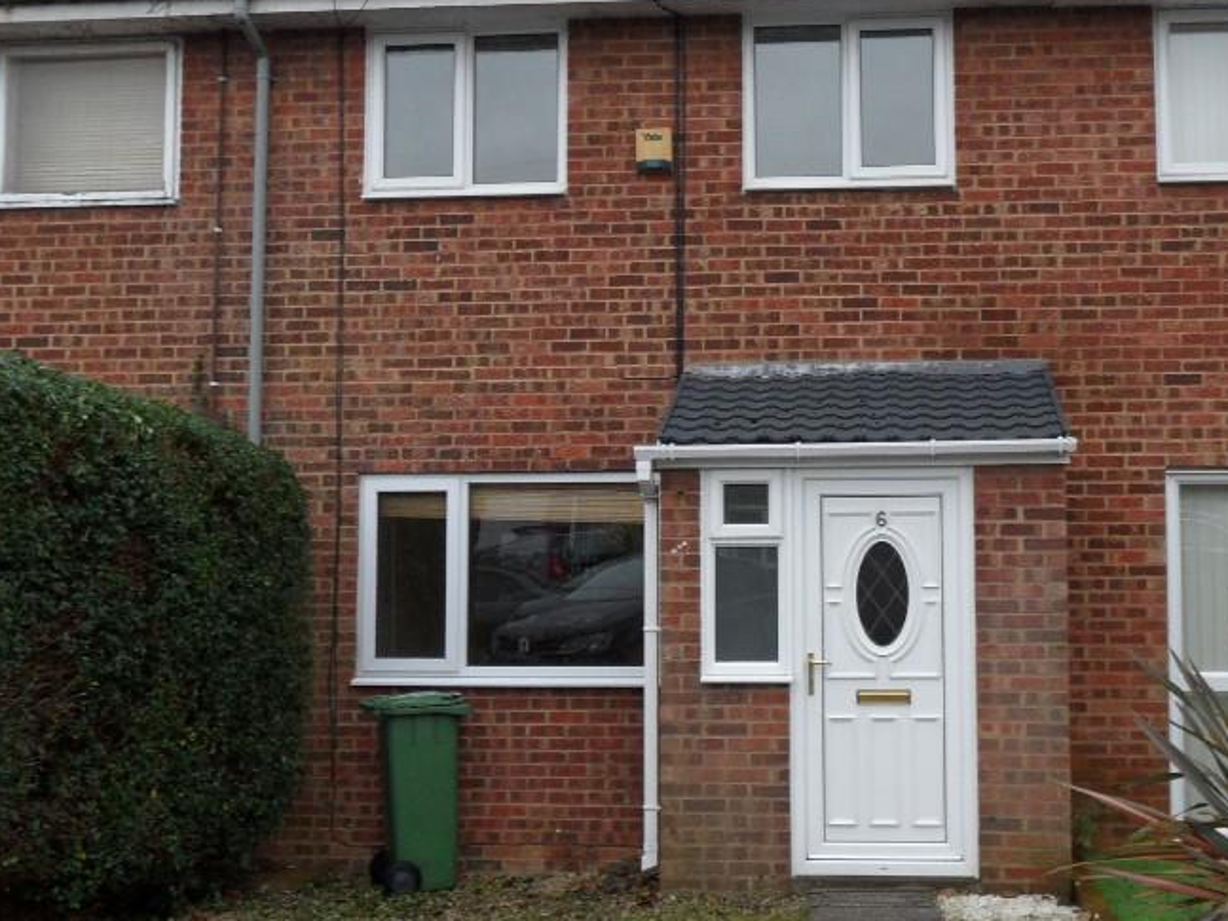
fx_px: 1348
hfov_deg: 48.3
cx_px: 799
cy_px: 435
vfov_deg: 37.7
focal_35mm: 38
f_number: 3.2
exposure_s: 1/45
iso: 100
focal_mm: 3.9
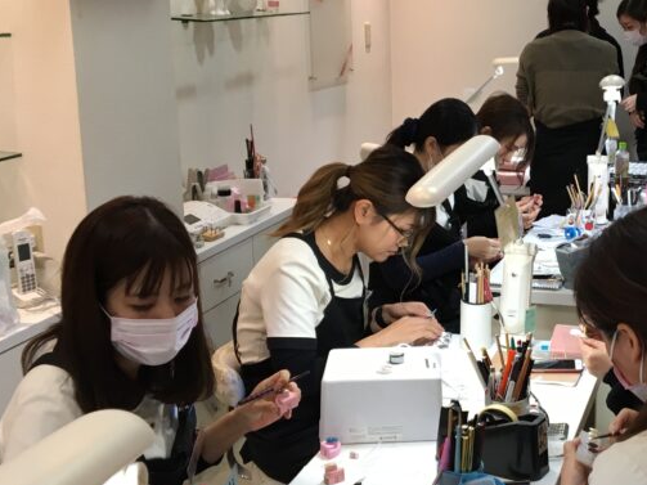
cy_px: 237
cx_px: 547
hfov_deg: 31.6
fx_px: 1102
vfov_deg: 24.8
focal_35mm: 59
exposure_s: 1/30
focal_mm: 4.15
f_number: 2.2
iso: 50
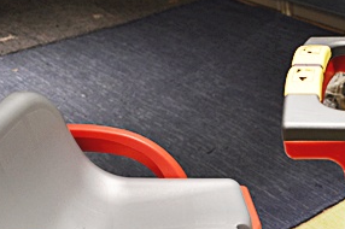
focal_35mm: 66
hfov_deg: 28.5
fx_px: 632
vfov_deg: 19.4
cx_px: 353
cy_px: 274
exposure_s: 1/25
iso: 400
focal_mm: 18
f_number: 3.5
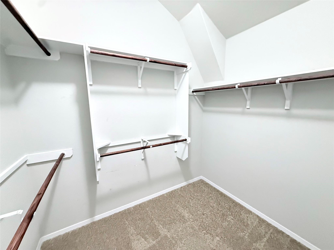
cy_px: 125
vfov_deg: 85.7
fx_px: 135
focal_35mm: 14
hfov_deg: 102.1
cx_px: 167
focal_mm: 2.22
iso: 1000
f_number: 2.2
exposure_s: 1/40
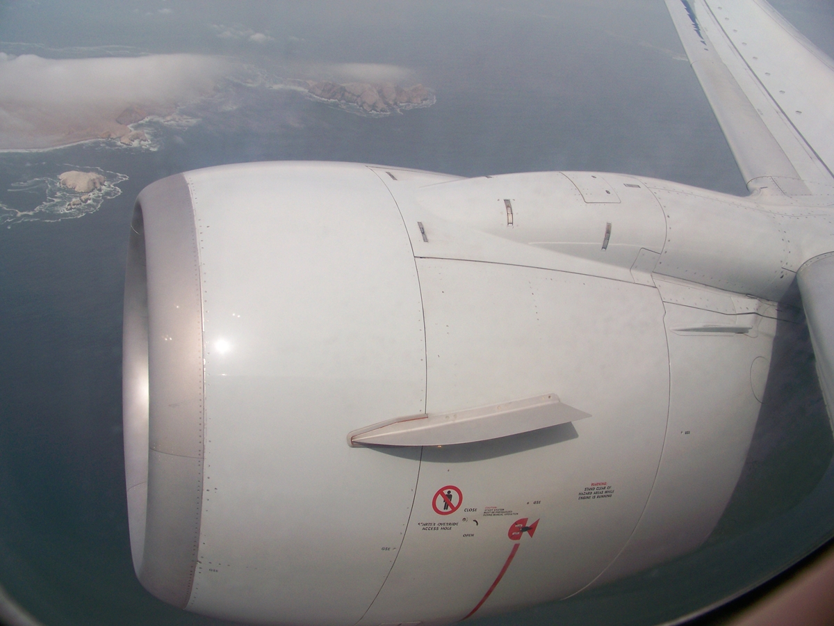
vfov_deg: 42.9
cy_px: 313
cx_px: 417
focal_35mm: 33
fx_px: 795
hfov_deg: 55.4
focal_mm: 5.85
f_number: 4
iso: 64
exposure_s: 1/800
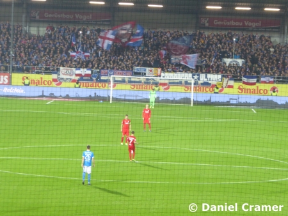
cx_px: 144
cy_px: 108
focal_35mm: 172
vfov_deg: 8.6
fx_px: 1432
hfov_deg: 11.5
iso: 400
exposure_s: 1/15
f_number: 6.3
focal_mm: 30.9
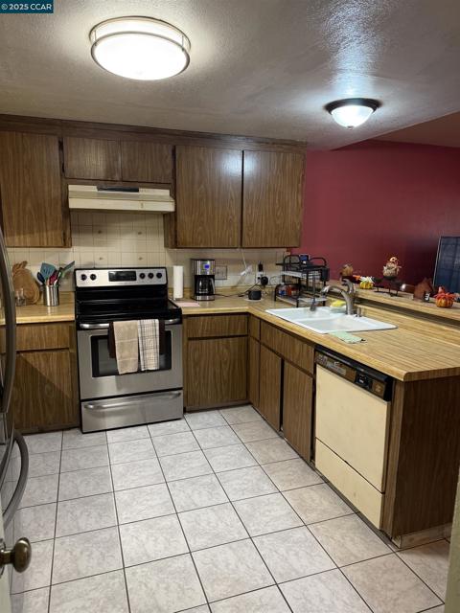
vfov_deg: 71.6
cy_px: 306
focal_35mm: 24
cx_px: 230
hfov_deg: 56.8
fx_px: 425
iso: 200
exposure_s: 1/60
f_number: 1.78
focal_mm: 6.76
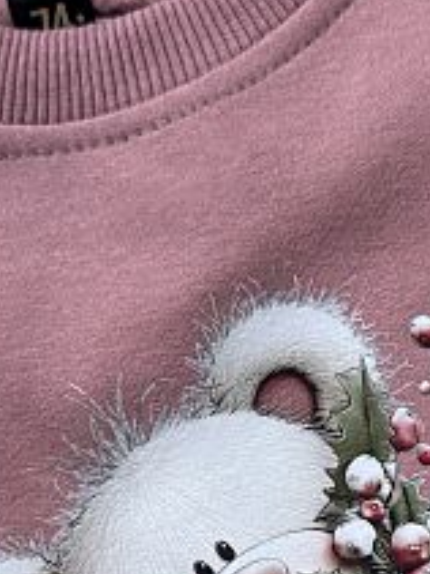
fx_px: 1509
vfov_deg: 20.1
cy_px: 702
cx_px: 386
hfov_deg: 16.0
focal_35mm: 91
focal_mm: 6.76
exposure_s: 1/101
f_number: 1.78
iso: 200
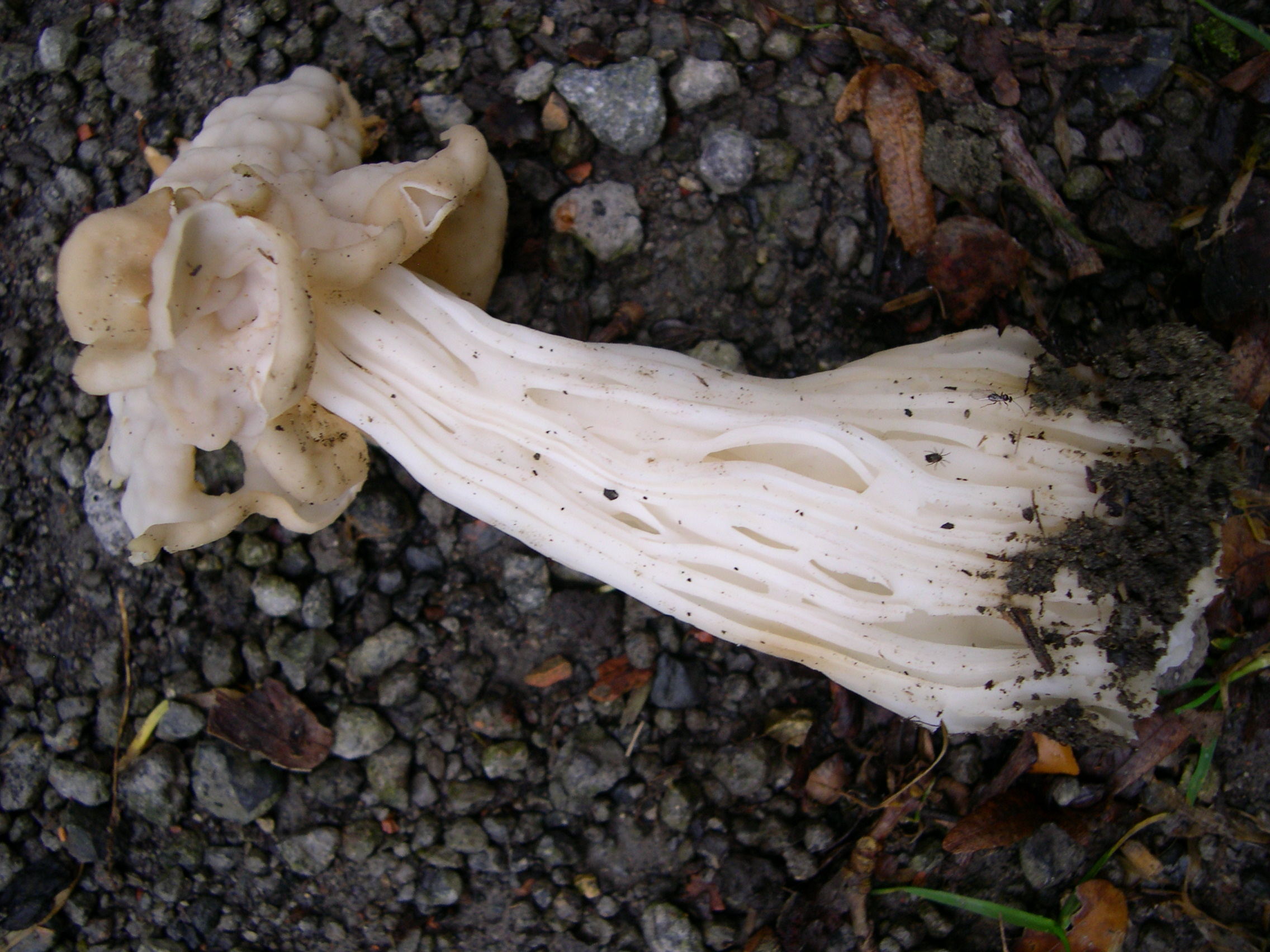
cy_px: 476
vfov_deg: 37.7
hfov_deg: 49.0
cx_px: 635
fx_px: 1394
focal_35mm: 38
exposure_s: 1/36
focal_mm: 8
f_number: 2.8
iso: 100
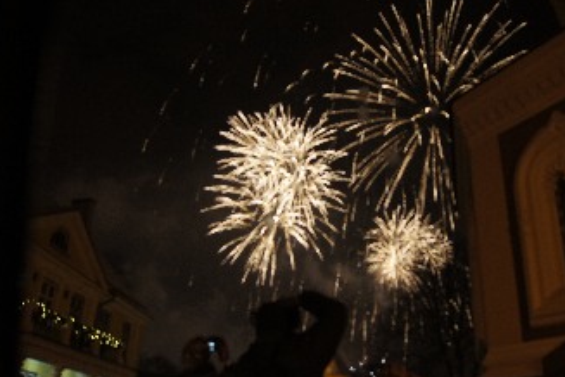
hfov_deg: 56.9
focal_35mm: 33
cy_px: 175
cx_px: 333
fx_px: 518
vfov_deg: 39.9
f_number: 3.5
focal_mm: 18
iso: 800
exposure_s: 1/25
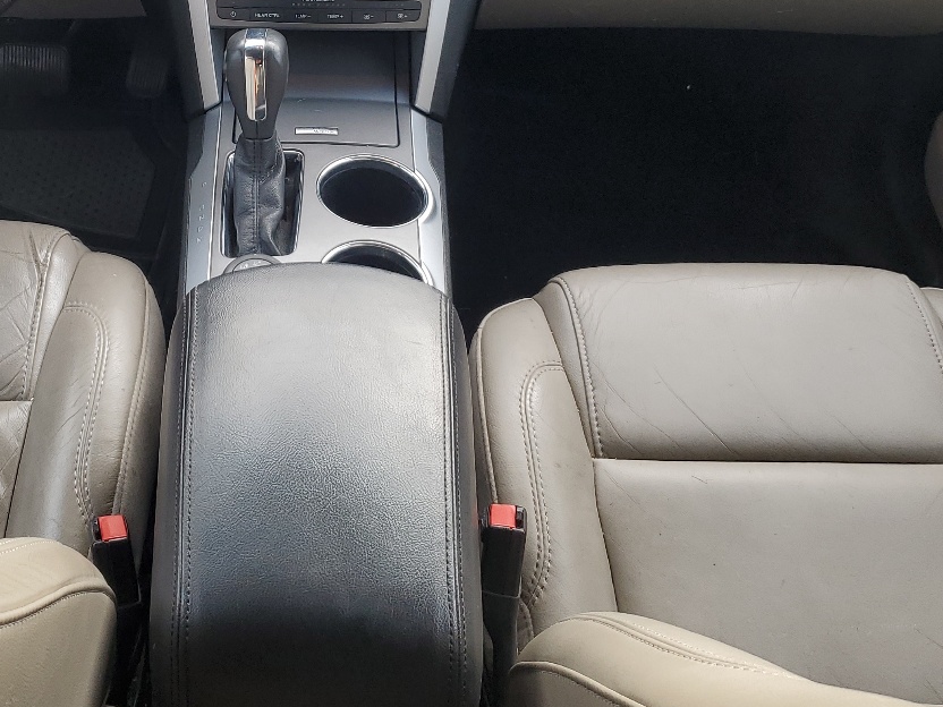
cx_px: 308
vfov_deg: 28.3
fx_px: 1362
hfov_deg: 37.7
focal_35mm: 50
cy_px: 109
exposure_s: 1/159
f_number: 1.5
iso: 50
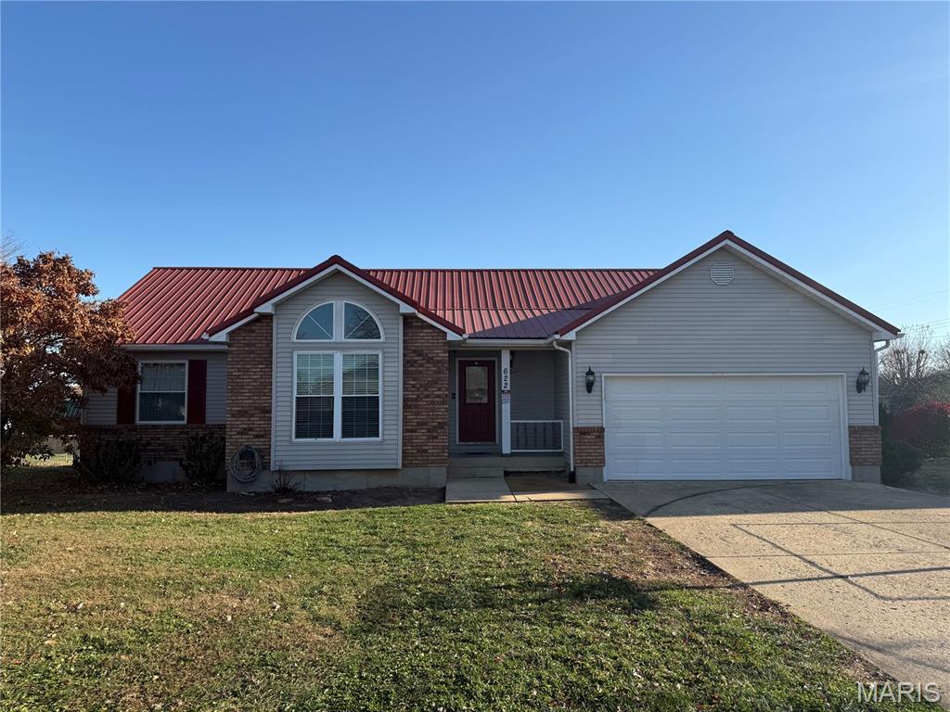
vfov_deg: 56.8
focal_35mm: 24
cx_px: 475
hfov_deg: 71.6
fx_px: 659
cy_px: 356
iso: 80
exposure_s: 1/3021
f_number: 1.78
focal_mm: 6.76
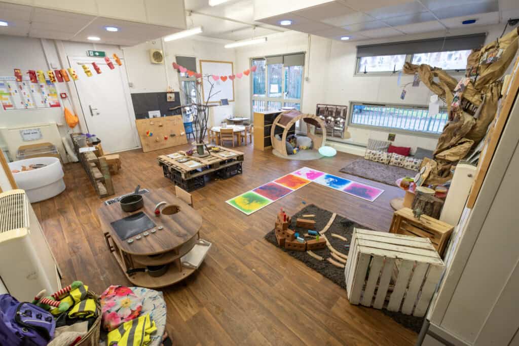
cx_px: 260
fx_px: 216
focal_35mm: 15
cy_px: 173
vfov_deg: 77.3
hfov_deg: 100.4
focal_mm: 10
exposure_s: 1/50
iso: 1250
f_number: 4
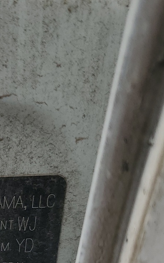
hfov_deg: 14.6
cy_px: 271
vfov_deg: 24.5
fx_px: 572
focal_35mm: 80
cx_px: -117
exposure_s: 1/1429
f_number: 1.5
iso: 50
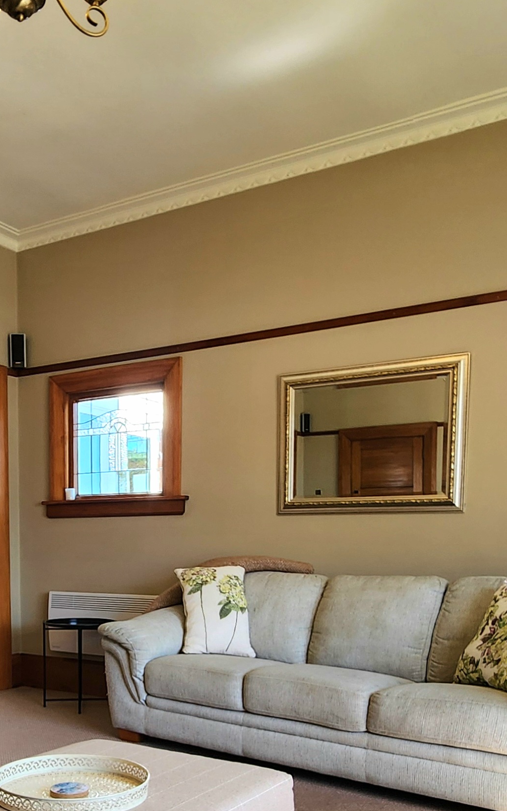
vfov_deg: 55.4
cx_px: 107
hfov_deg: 37.1
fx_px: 730
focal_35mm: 33
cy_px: 605
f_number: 2.2
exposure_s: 1/101
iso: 64
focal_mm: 2.2
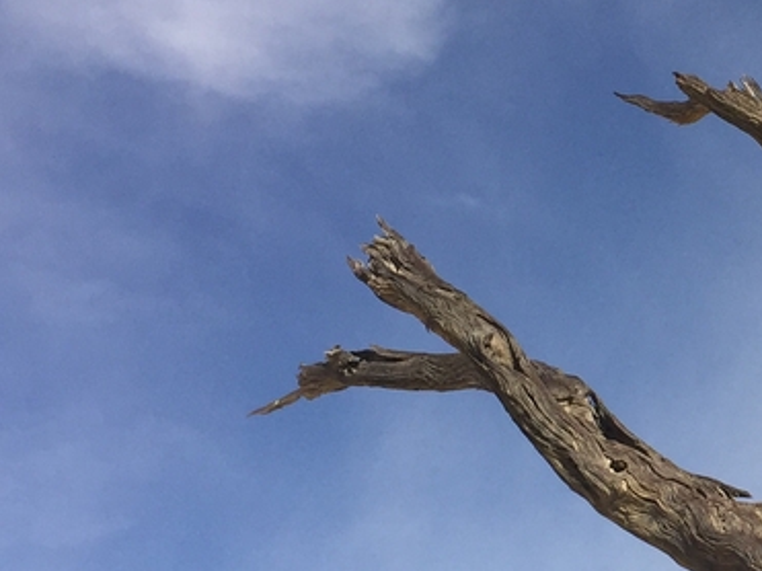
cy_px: 435
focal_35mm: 100
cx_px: 1006
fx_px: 2201
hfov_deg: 18.2
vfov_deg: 14.7
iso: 32
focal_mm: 4.15
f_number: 2.2
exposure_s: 1/3597
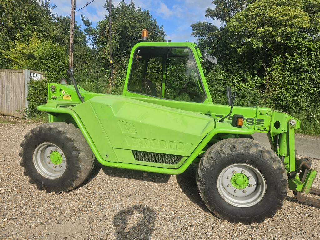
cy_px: 120
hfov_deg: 73.9
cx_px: 160
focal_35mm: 23
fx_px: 213
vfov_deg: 58.9
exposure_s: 1/1391
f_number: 1.8
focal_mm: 5.4
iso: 25
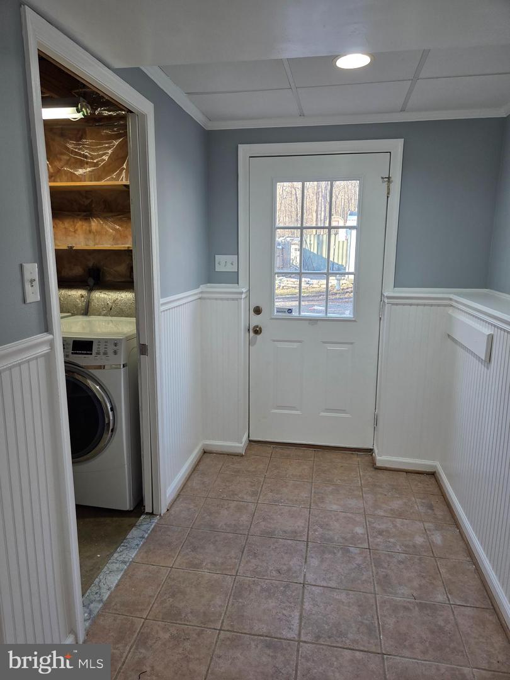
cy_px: 340
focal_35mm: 23
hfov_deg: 58.9
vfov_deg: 73.9
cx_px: 255
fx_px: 452
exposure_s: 1/120
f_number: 1.8
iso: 80
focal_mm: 5.4
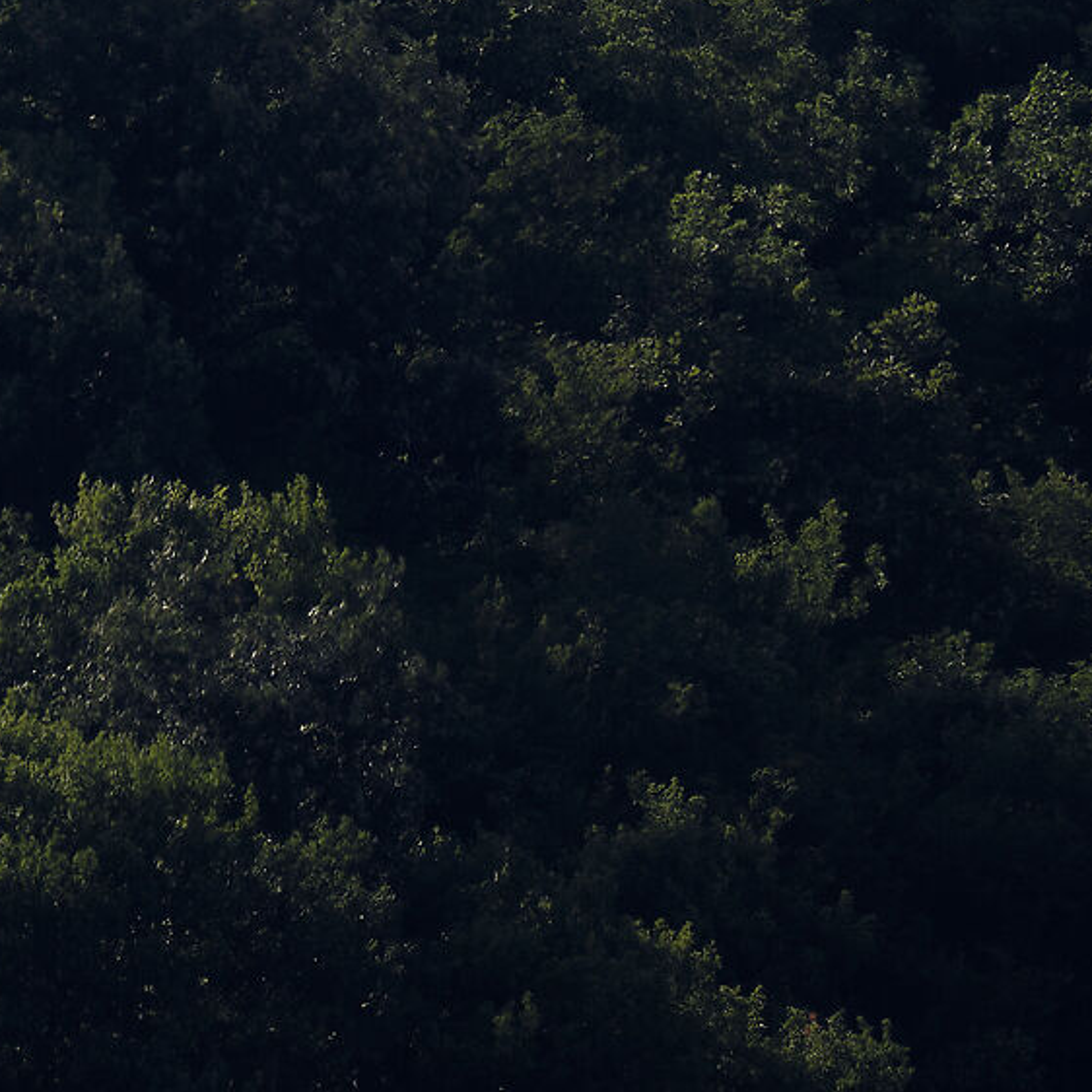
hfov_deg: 1.4
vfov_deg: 1.4
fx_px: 44720
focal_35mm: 1253
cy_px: -818
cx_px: 2
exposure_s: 1/500
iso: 200
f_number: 8
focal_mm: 230
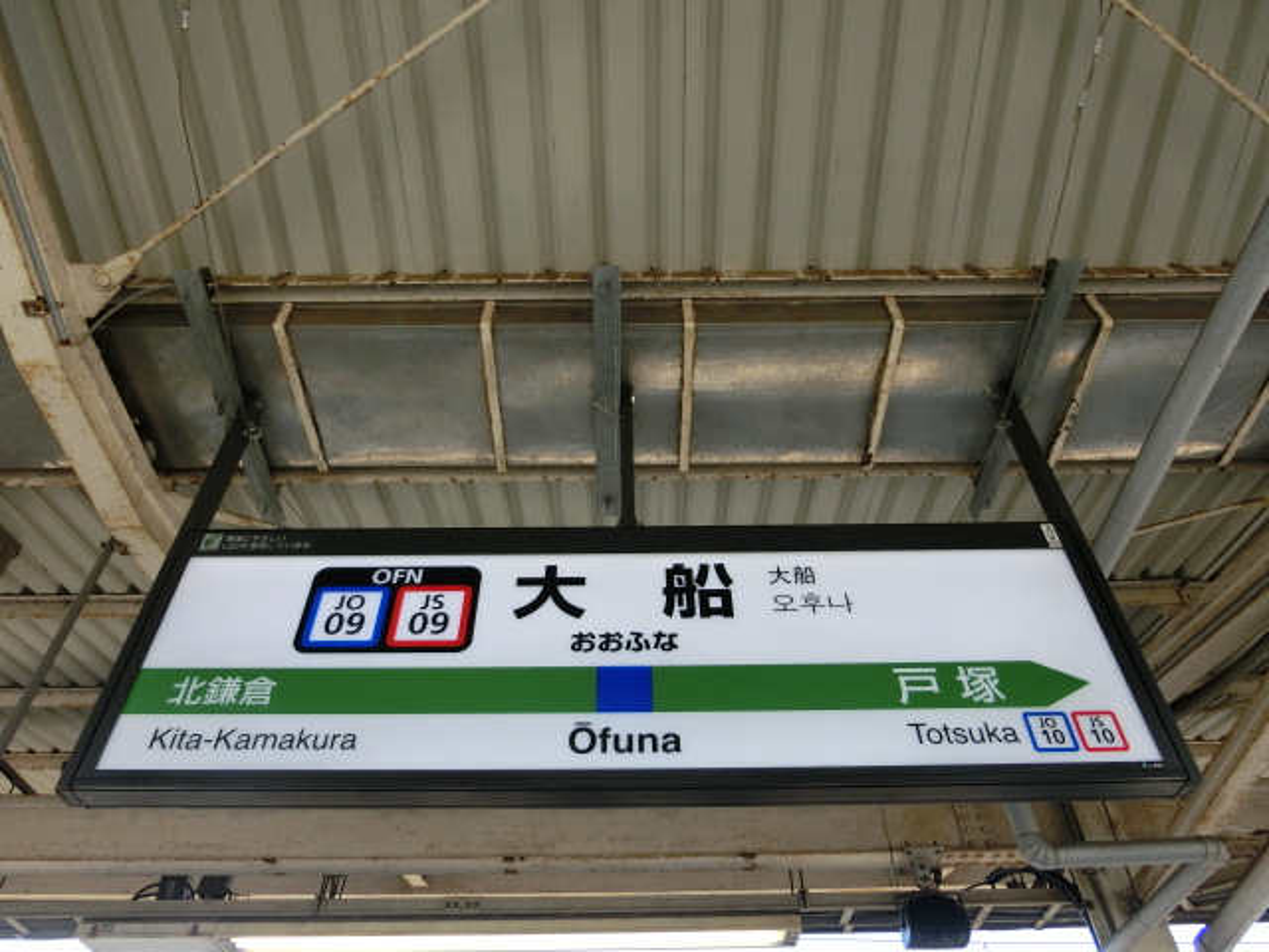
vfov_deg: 54.9
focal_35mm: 25
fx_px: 916
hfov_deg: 69.4
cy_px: 476
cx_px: 634
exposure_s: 1/125
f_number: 3.5
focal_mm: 4.5
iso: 100
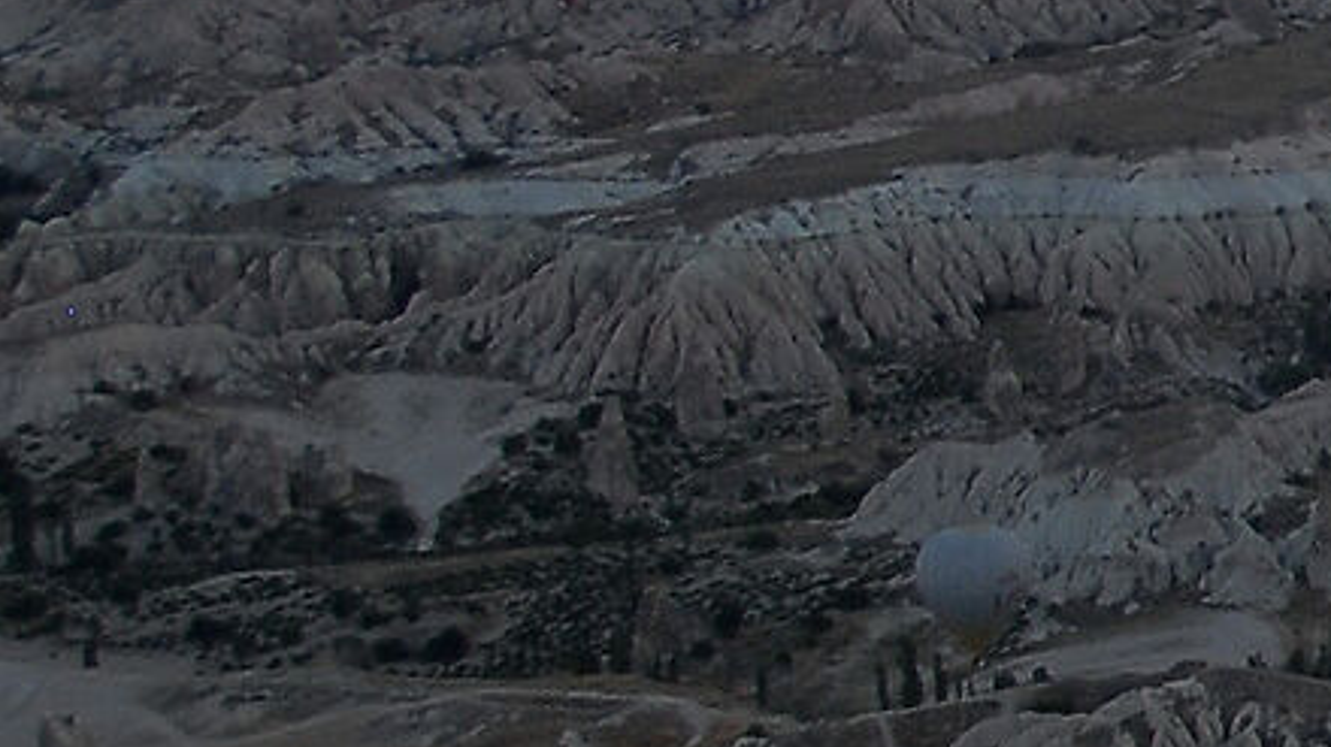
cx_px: 3337
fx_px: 7267
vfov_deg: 5.9
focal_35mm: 206
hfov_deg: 9.2
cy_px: 237
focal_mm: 24
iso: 200
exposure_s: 1/200
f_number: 4
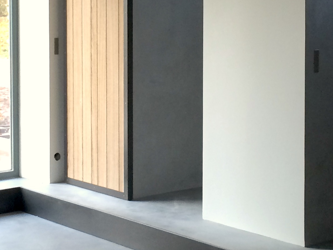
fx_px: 856
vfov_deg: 16.5
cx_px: 195
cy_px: 60
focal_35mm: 89
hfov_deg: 22.0
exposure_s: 1/30
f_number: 2.2
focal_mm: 4.15
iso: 40
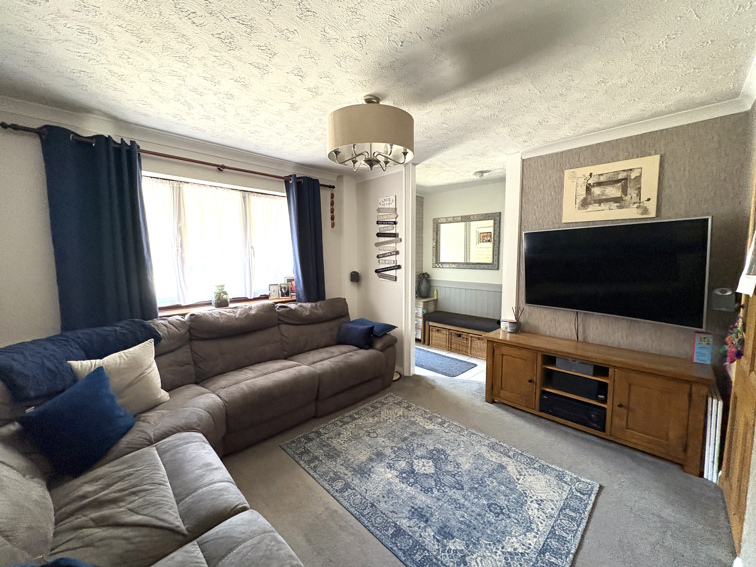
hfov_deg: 102.1
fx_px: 306
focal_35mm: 14
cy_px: 284
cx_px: 378
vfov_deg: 85.7
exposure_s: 1/60
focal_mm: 2.22
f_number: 2.2
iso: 640
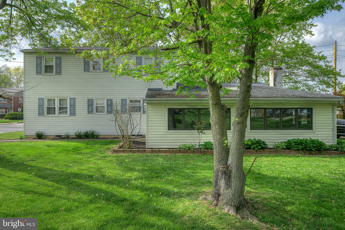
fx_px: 220
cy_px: 115
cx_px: 172
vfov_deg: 55.1
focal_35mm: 23
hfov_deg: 76.1
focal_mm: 23
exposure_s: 1/125
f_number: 8
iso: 100
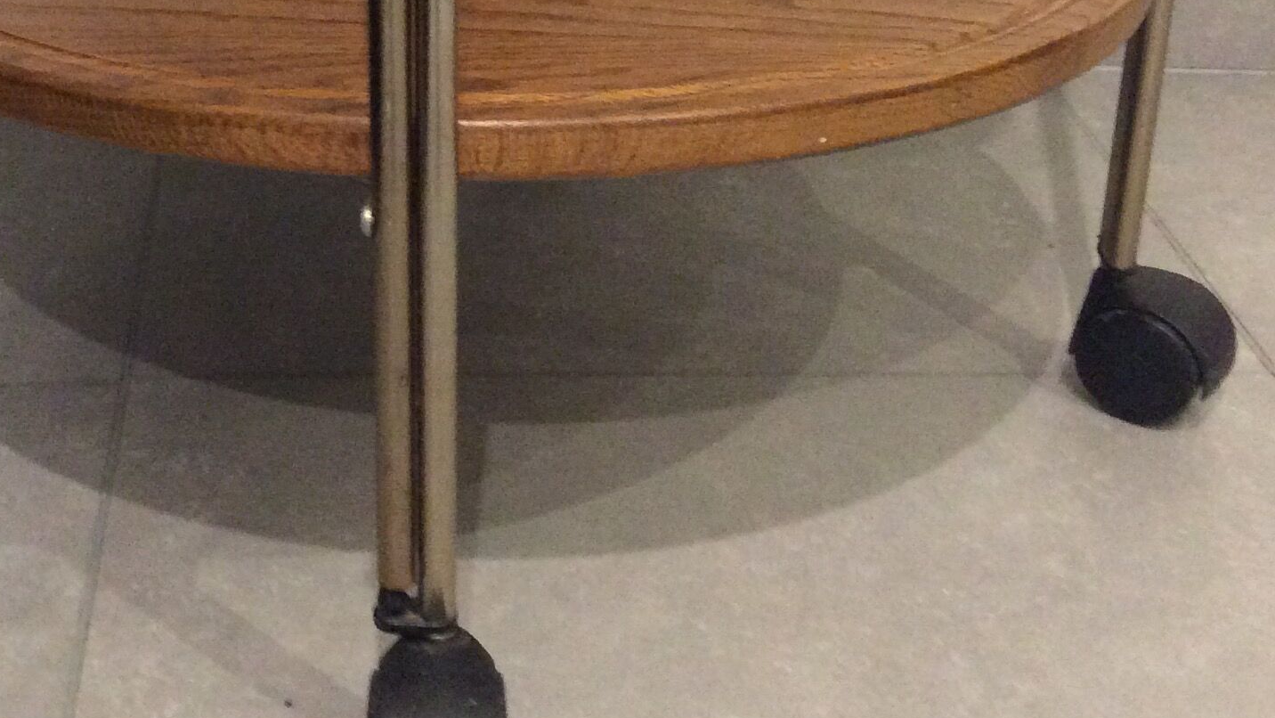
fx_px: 2130
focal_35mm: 63
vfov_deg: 18.8
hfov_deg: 32.8
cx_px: 349
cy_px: 68
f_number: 2.4
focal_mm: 3.3
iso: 320
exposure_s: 1/25
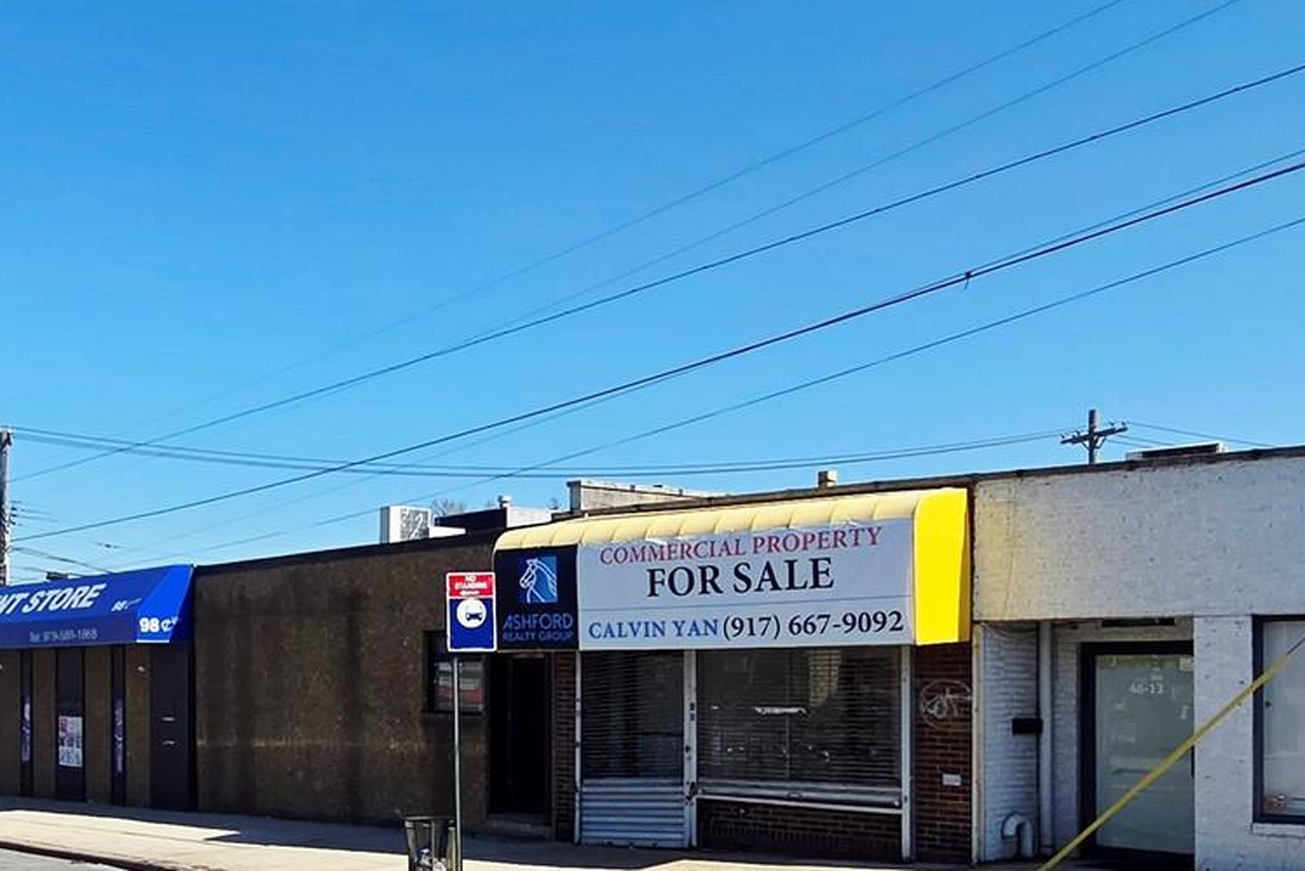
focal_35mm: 37
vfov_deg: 35.0
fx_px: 1341
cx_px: 155
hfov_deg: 47.2
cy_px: 681
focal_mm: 2.2
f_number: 2.2
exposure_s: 1/2500
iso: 50
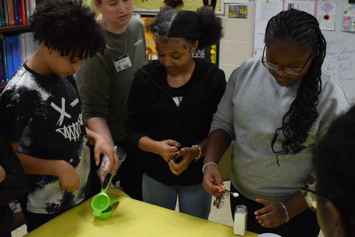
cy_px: 118
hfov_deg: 42.3
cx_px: 178
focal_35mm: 46
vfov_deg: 29.0
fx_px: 459
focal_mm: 31
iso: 3200
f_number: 8
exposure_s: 1/80
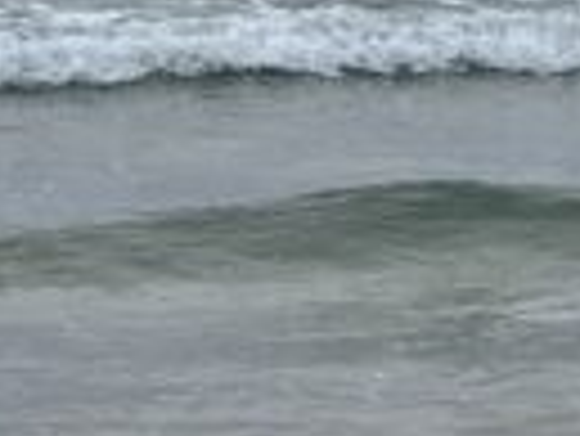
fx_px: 6256
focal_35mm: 373
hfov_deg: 5.3
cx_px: 238
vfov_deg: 4.0
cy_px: -139
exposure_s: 1/1064
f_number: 2.8
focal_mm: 15.66
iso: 50
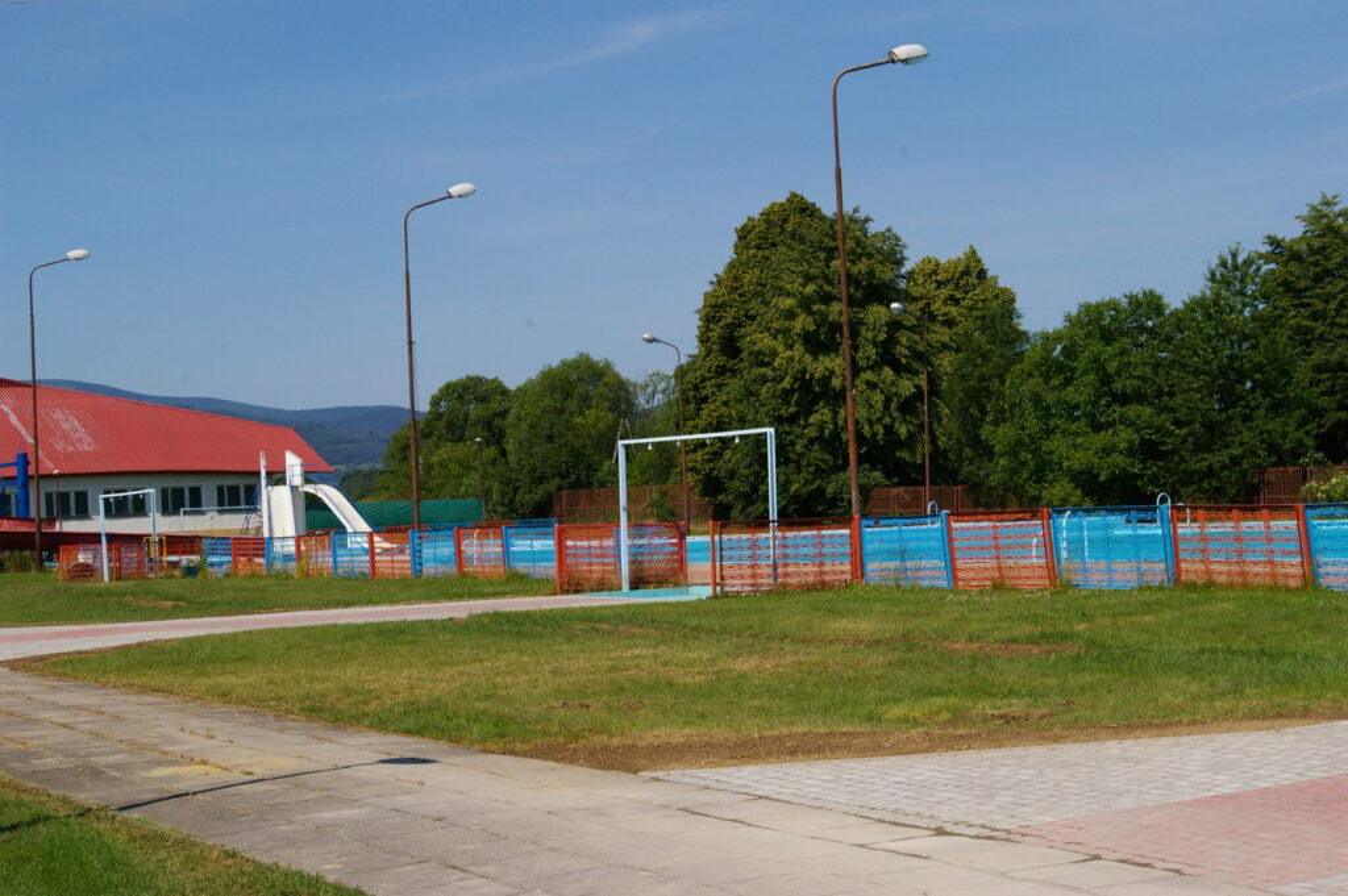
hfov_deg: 31.2
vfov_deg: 21.0
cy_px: 448
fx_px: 2413
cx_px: 674
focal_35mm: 64
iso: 400
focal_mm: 43
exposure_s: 1/400
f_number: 16
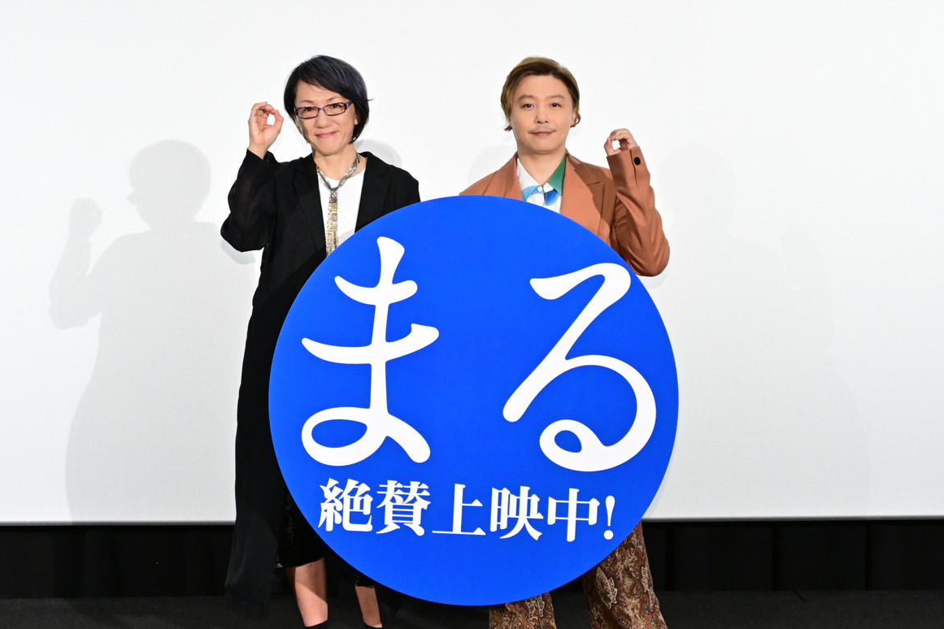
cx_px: 468
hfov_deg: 23.1
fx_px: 2307
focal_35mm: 88
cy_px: 372
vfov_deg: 15.5
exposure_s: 1/200
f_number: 5.6
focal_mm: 49
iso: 3200
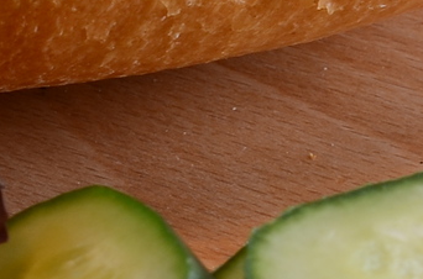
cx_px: -931
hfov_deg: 3.7
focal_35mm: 541
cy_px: -186
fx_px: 6339
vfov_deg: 2.5
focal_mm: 50
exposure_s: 1/3
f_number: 8
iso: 100
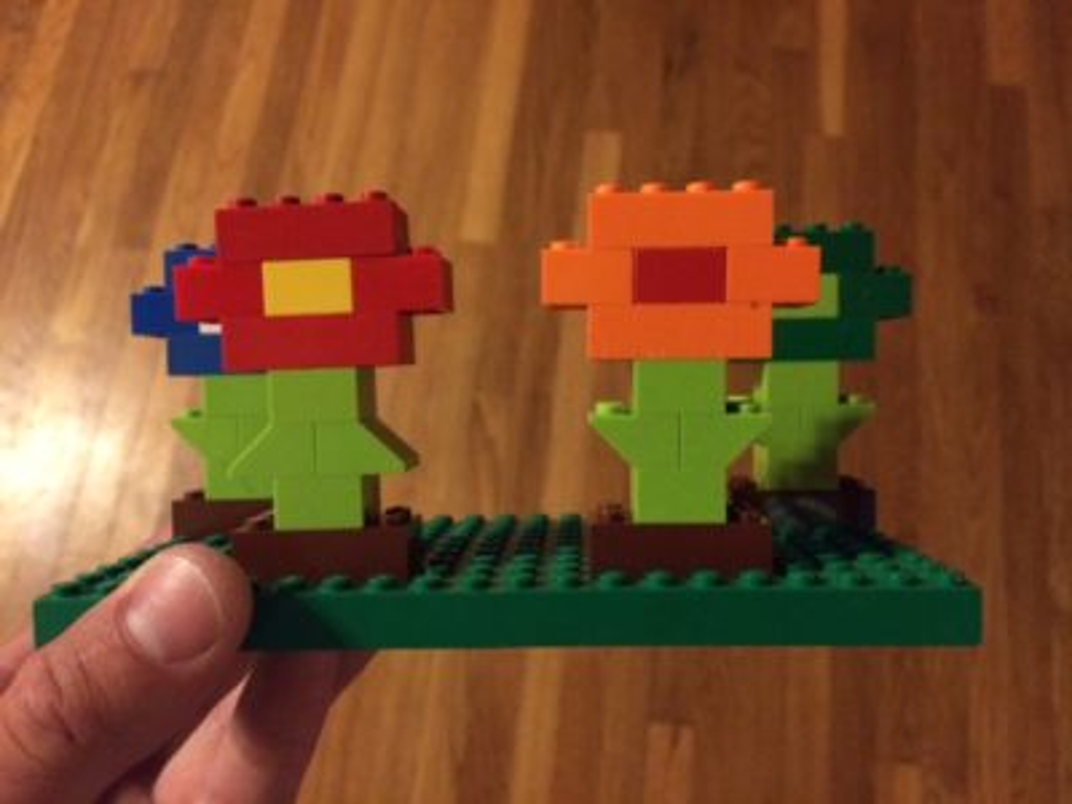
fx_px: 898
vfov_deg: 48.2
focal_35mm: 29
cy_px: 402
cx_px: 536
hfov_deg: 61.7
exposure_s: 1/15
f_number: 2.2
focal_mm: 4.15
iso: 500
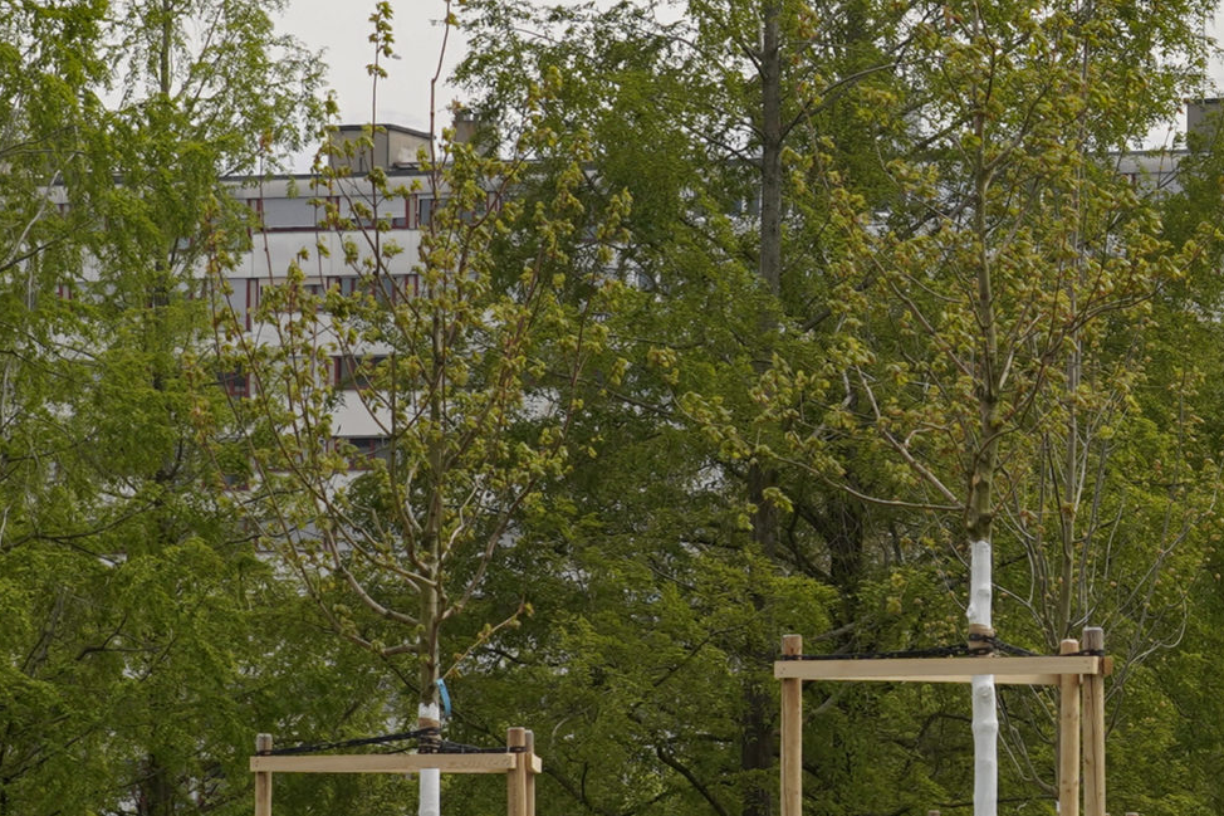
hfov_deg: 10.0
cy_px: 268
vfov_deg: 6.7
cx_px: 1170
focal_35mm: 205
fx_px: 6968
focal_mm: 52
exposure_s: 1/500
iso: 100
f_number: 5.6
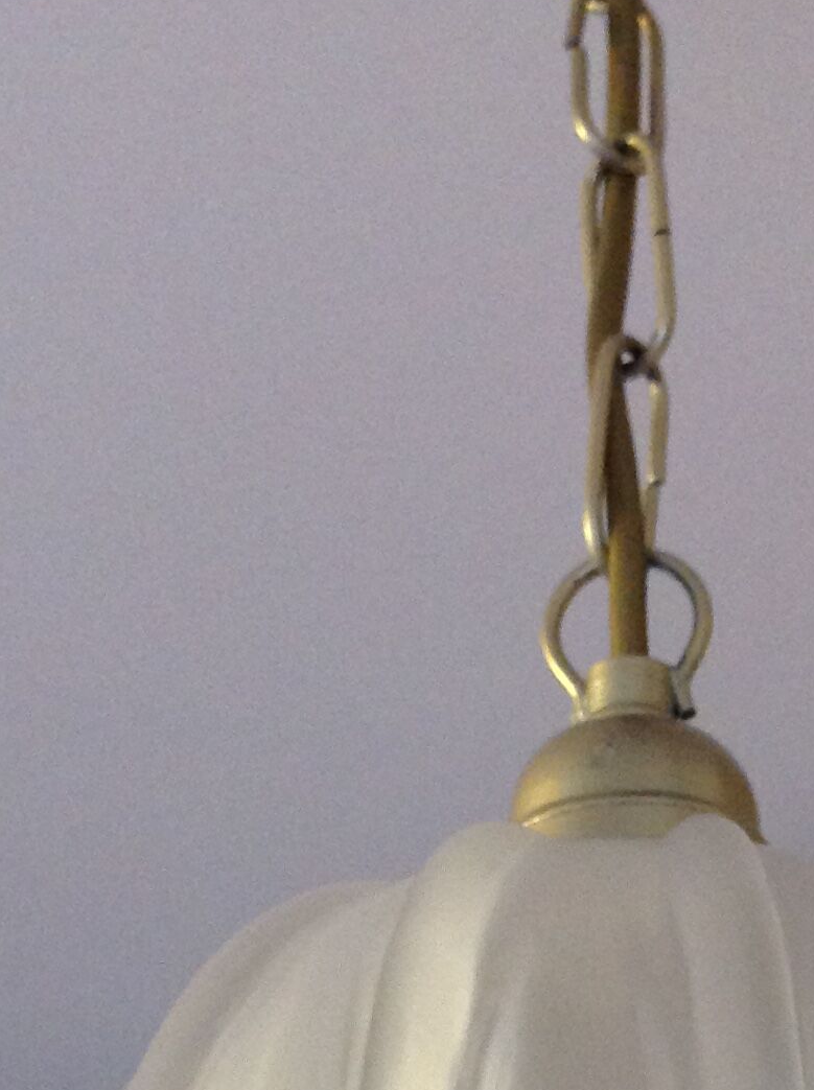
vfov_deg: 21.2
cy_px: 1239
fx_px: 2735
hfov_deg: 16.6
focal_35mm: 87
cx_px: 776
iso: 250
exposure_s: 1/15
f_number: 2.4
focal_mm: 4.28
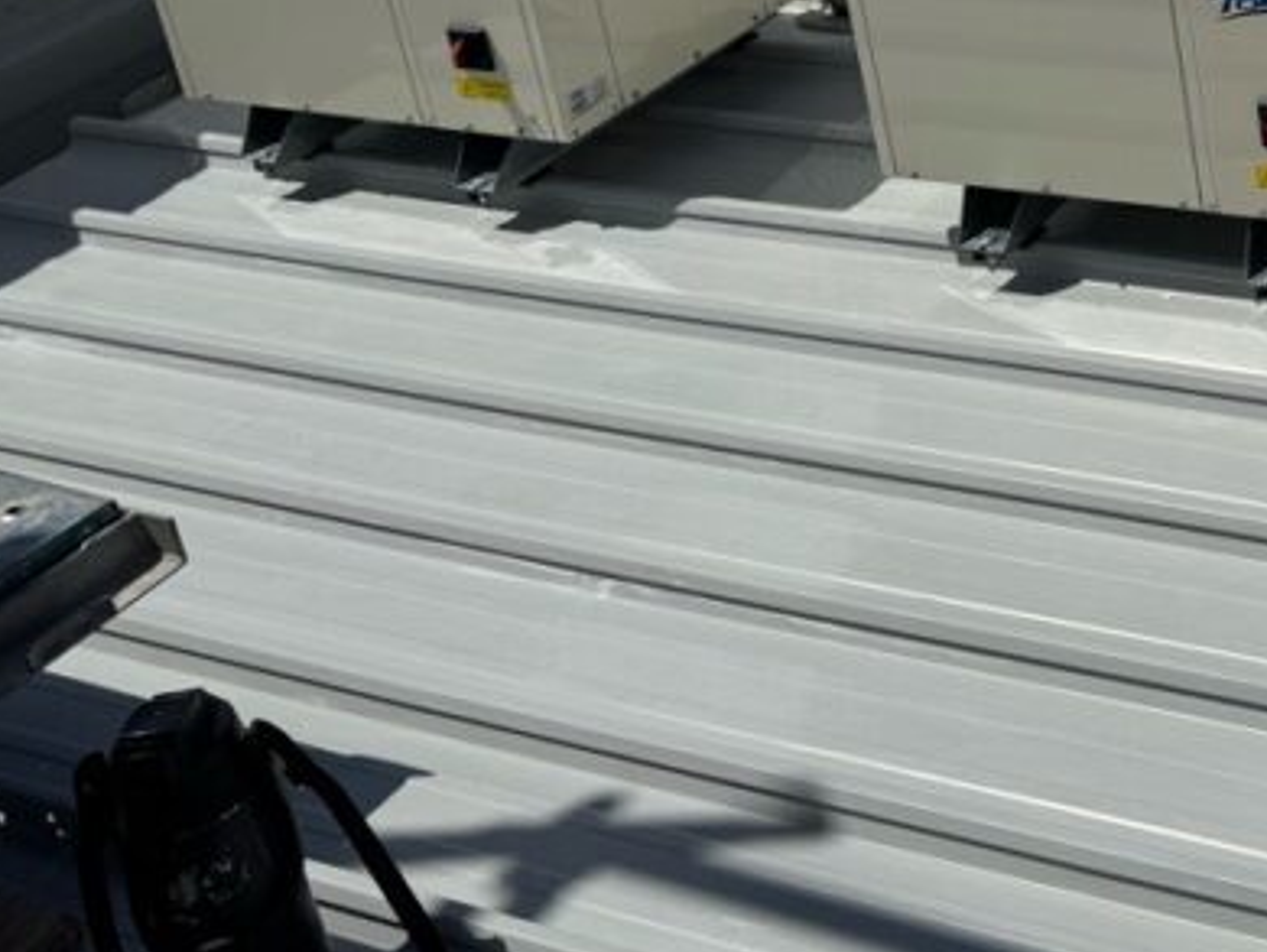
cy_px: -62
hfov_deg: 27.4
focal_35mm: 63
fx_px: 2307
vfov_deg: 22.2
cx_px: 1481
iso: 64
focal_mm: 6.76
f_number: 1.78
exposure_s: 1/12346
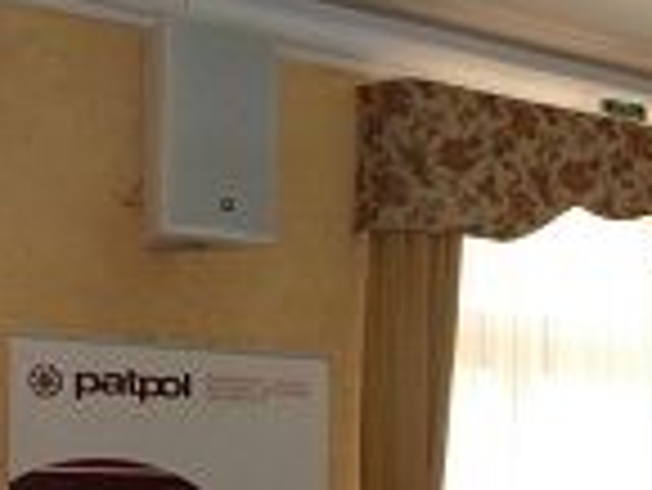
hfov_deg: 20.5
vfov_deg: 16.4
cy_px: 521
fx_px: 1659
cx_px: 823
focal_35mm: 88
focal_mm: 5.3
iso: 400
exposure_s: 1/30
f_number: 3.5
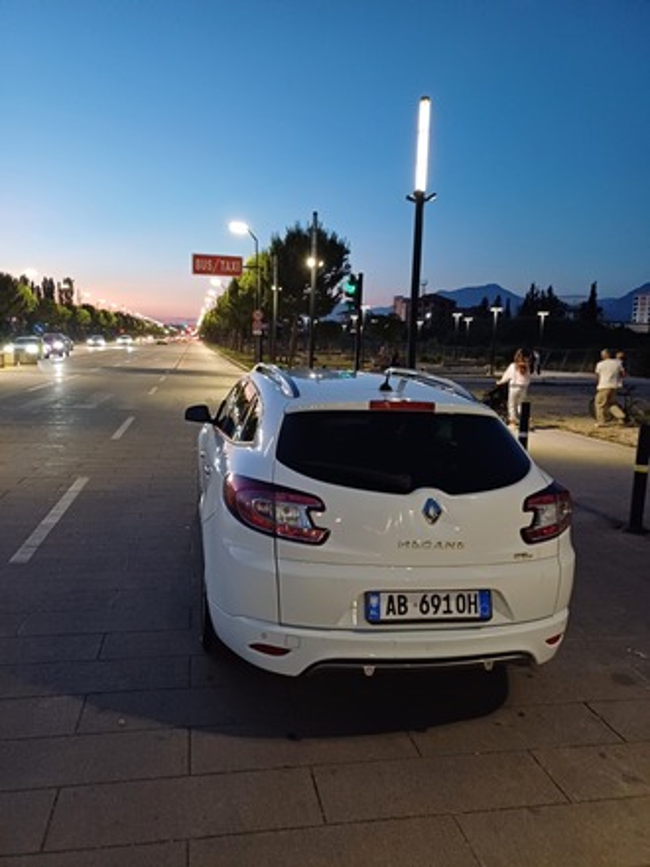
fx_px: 626
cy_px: 434
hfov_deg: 54.9
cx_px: 325
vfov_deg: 69.4
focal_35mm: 25
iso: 640
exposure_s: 1/20
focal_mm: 4.65
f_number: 1.8
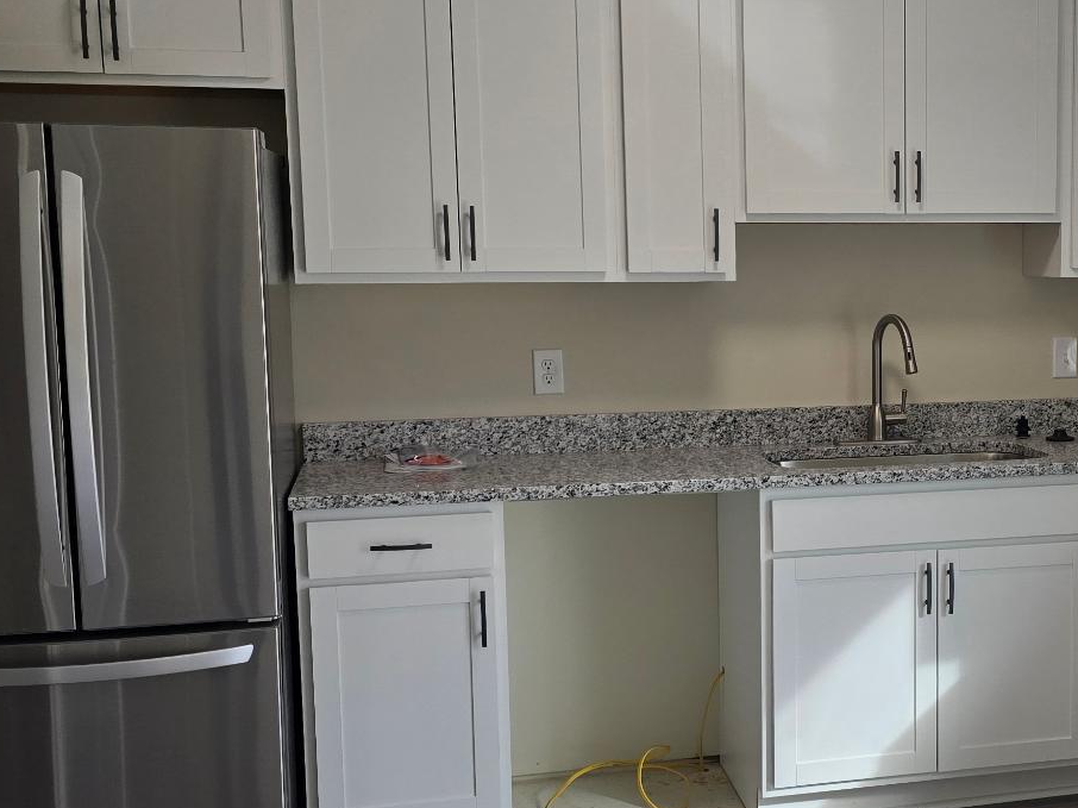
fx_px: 1619
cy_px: 416
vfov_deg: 28.0
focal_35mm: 52
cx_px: 860
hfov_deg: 35.6
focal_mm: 6.3
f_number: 1.7
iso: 50
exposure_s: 1/120
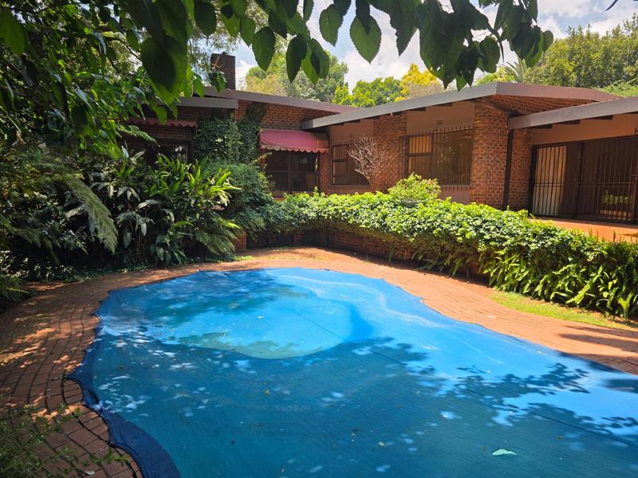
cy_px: 239
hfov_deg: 73.9
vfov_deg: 58.9
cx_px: 319
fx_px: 424
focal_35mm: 23
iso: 80
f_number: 1.7
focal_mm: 6.3
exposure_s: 1/2607
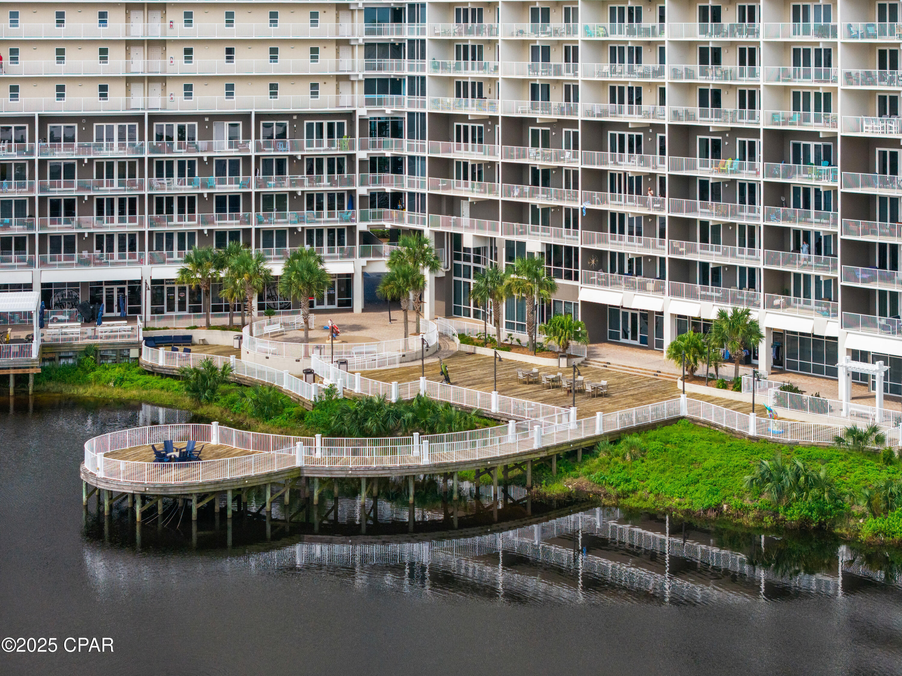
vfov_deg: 21.0
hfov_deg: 27.8
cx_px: 451
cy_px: 338
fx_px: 1824
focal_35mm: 70
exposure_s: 1/2000
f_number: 2.8
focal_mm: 19.35
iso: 100
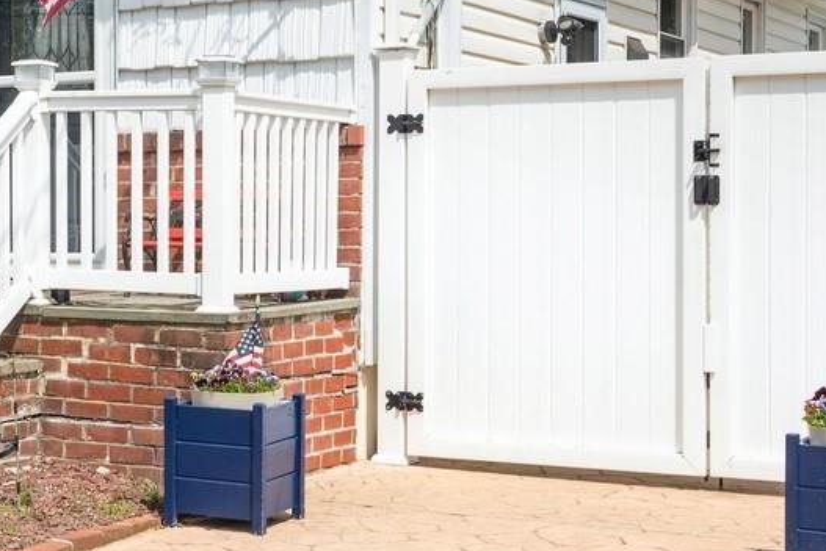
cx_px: 9
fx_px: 1882
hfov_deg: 23.7
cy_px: 152
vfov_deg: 16.6
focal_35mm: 82
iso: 200
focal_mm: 27
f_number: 9
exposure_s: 1/320
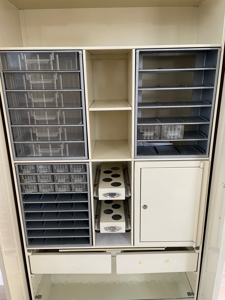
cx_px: 112
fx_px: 225
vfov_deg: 67.3
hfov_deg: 53.1
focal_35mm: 26
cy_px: 150
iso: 160
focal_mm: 4.2
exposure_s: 1/60
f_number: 1.6
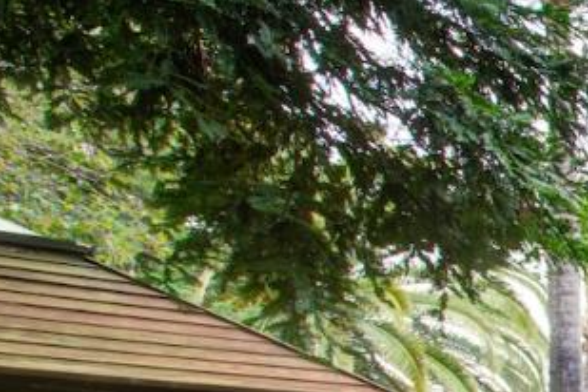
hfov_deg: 16.0
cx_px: 1357
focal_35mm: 68
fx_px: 1111
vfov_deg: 18.5
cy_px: 525
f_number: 14
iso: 100
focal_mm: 14
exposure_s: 1/20
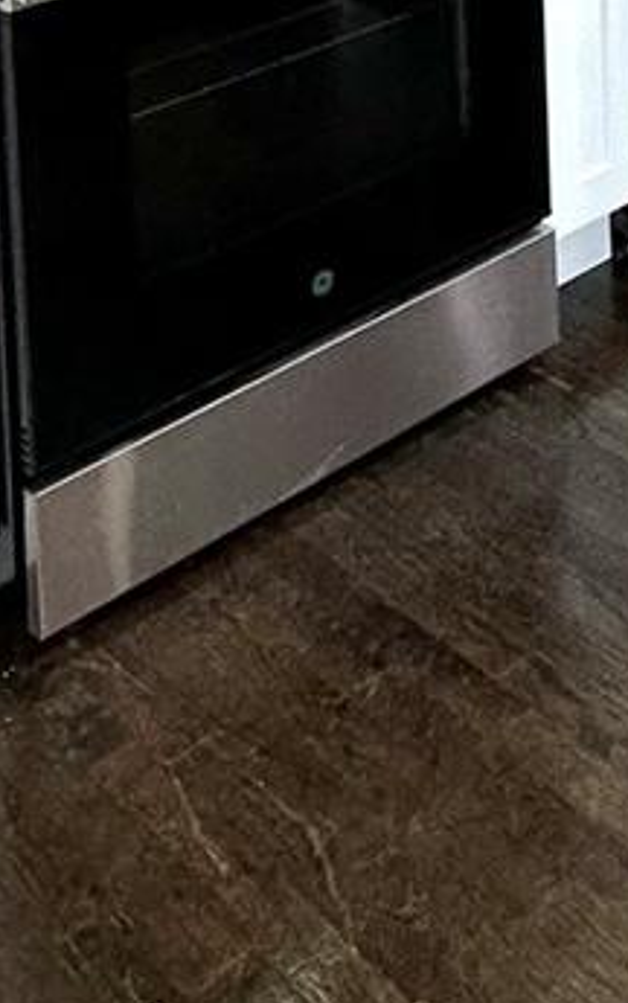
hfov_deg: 18.4
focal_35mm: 66
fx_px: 1805
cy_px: -561
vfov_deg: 23.6
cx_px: 808
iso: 125
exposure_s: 1/120
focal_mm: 2.22
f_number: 2.2
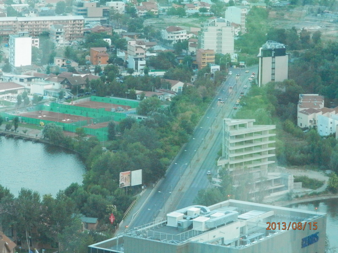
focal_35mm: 153
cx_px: 169
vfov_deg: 9.7
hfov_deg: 12.9
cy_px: 126
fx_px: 1494
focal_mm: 27.4
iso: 1000
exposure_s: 1/25
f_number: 4.9
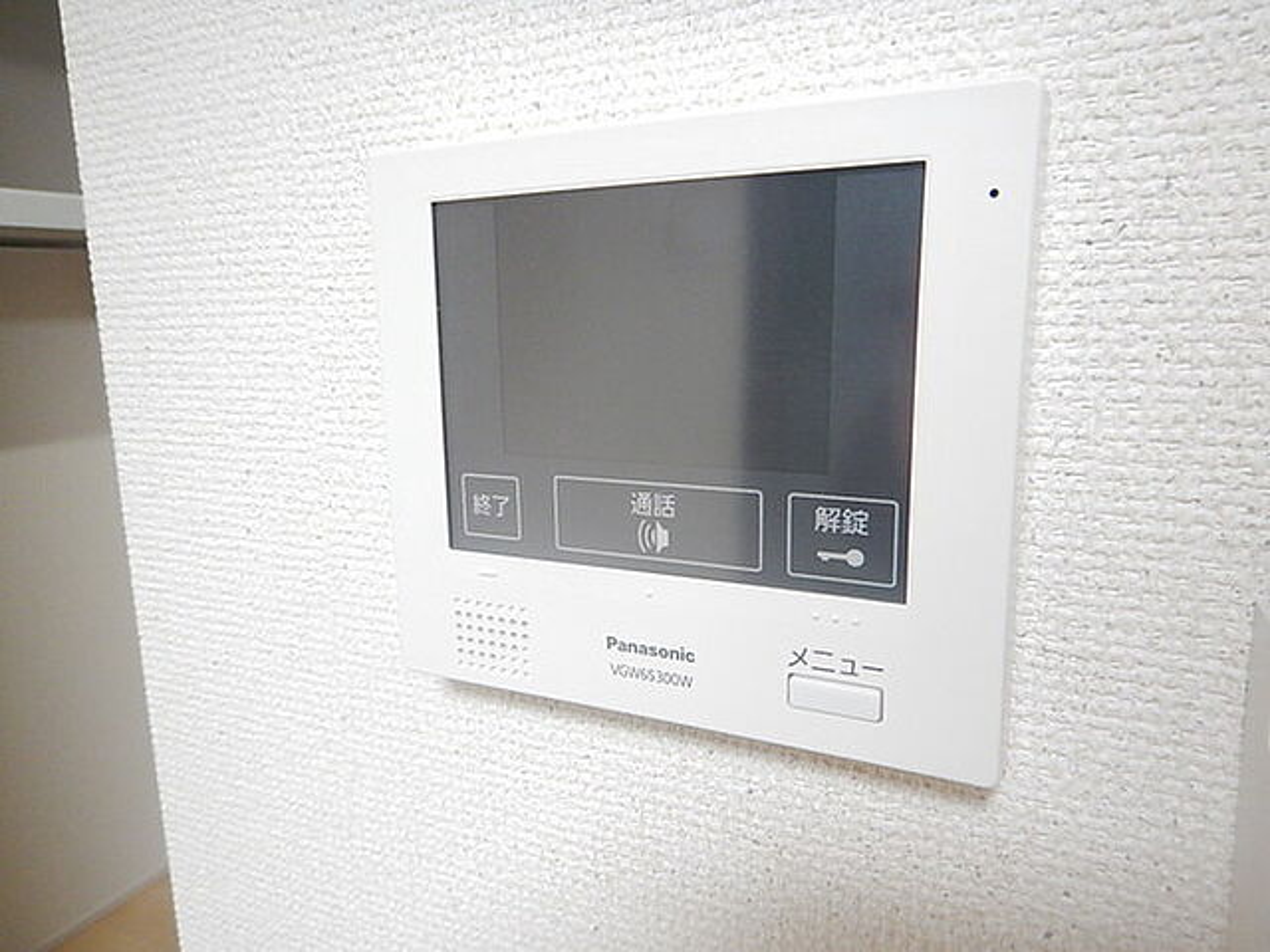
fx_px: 881
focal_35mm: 24
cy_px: 476
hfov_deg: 71.6
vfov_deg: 56.8
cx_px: 635
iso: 400
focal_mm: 4.3
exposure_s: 1/40
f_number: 2.8
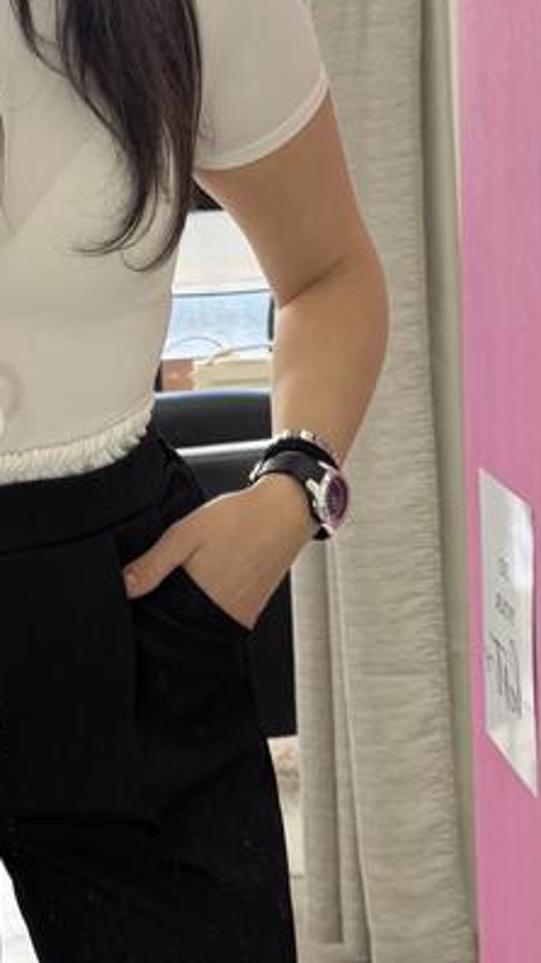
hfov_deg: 15.0
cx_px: -7
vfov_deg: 26.8
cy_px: 585
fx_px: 2017
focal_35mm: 79
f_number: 1.78
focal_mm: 6.76
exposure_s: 1/100
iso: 80
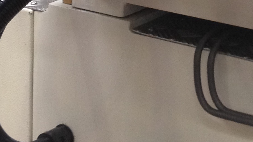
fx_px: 1141
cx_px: 236
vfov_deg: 6.9
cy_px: -153
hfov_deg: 12.5
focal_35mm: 170
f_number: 2.4
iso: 100
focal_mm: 4.28
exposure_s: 1/20
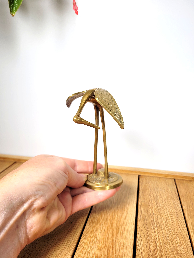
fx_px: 194
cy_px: 129
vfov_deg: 67.3
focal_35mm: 26
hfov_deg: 53.1
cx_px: 97
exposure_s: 1/740
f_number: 1.8
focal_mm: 5.4
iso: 40
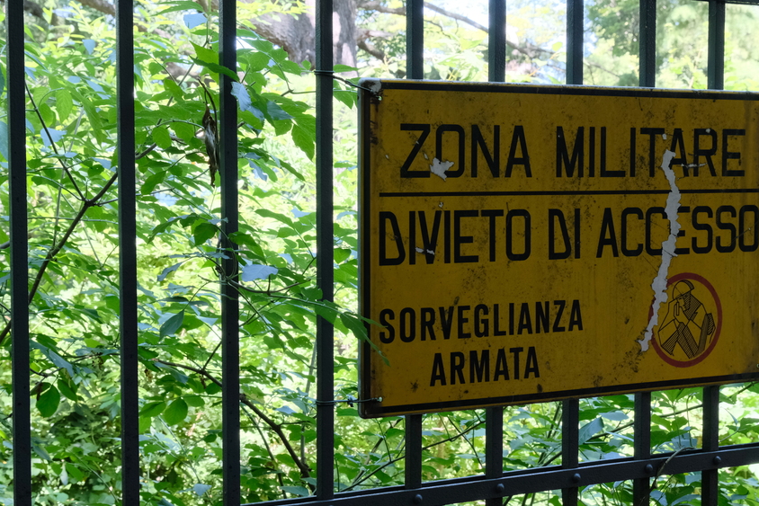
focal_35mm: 57
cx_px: 375
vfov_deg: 23.8
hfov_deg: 35.0
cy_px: 267
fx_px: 1202
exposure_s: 1/100
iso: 2500
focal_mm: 31
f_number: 8
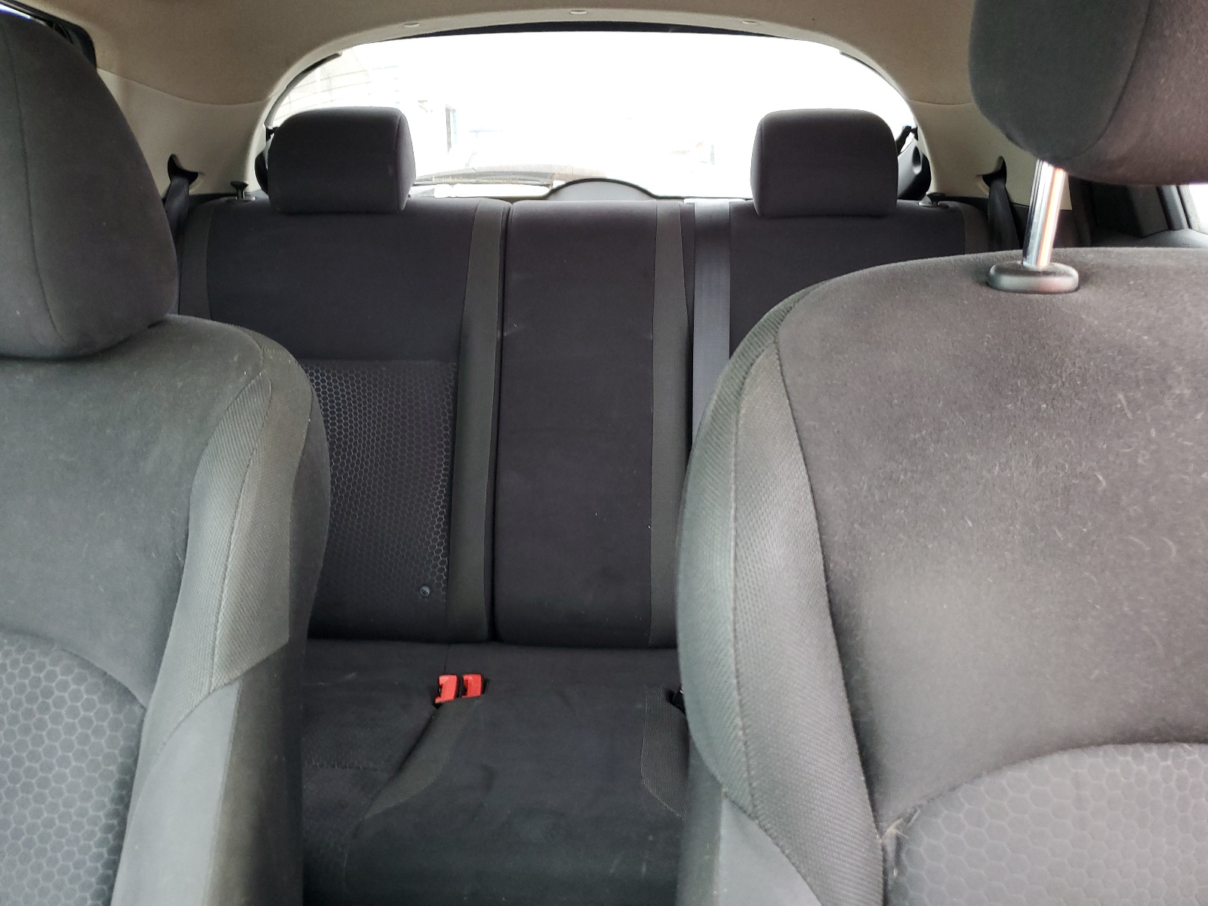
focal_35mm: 26
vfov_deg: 53.1
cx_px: 604
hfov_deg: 67.3
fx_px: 907
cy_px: 453
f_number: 1.5
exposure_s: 1/60.2
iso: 124
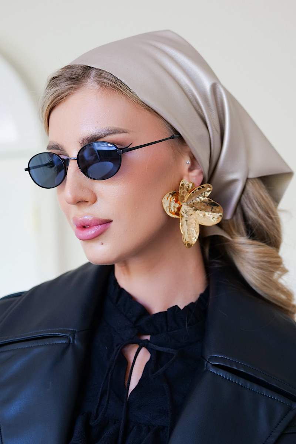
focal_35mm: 39
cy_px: 222
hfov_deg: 34.2
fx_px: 481
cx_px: 148
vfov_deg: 49.6
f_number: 2.8
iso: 320
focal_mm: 39
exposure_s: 1/60
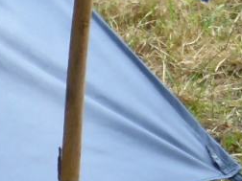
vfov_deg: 5.3
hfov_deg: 7.1
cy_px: 249
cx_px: 9
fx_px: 1943
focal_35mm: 278
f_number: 3.7
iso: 100
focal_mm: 6.1
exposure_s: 1/100
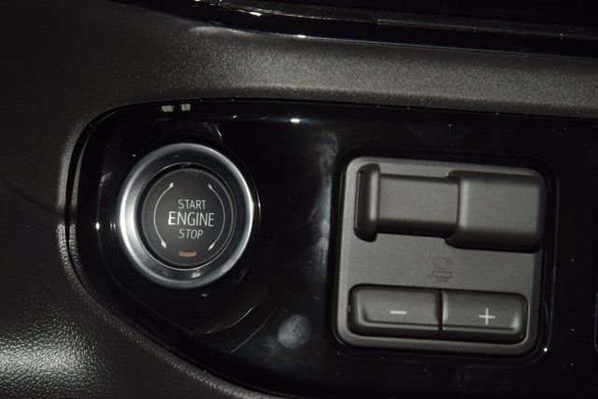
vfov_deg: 13.0
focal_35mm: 105
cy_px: 200
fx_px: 1744
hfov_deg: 19.5
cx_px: 299
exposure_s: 1/125
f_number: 8
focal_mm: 70
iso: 100
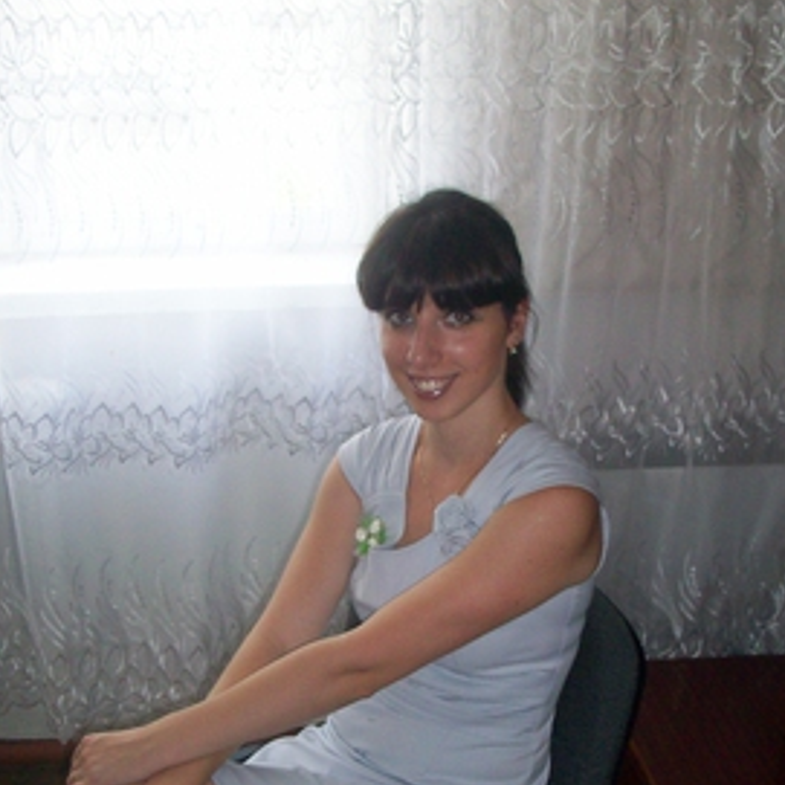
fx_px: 1283
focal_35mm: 50
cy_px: 611
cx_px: 388
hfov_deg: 34.0
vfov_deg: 33.2
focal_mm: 5.7
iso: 160
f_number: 2.8
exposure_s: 1/107
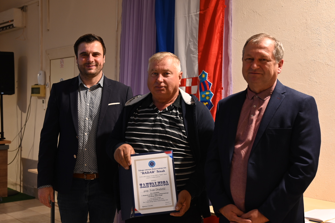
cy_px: 112
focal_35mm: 46
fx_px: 428
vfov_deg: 29.3
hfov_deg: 42.7
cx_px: 171
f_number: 4
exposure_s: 1/40
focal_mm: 43
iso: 400
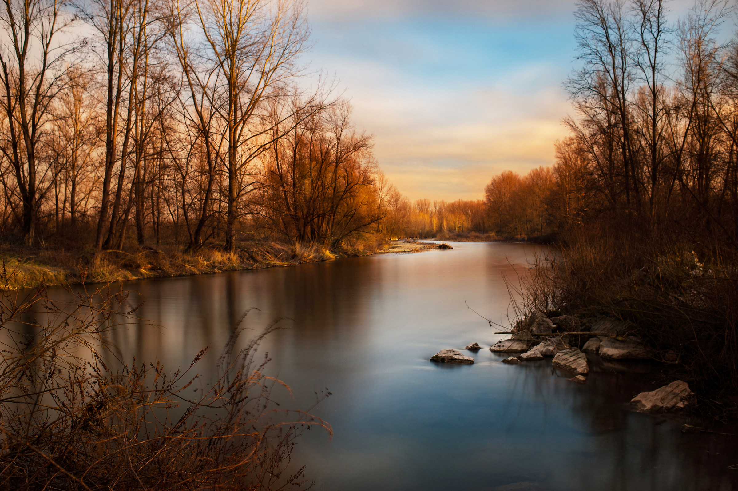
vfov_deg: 37.8
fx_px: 717
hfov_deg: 54.5
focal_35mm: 35
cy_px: 246
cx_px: 369
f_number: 9
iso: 200
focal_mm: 35
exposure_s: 92
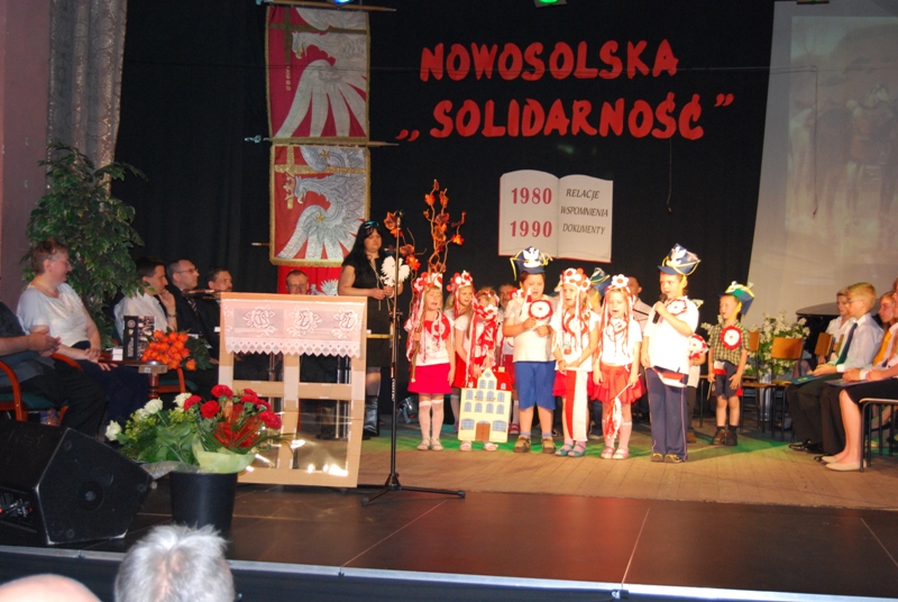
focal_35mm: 52
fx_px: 1311
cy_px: 301
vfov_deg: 25.8
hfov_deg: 37.8
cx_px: 449
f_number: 4.8
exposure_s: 1/60
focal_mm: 35
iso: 900
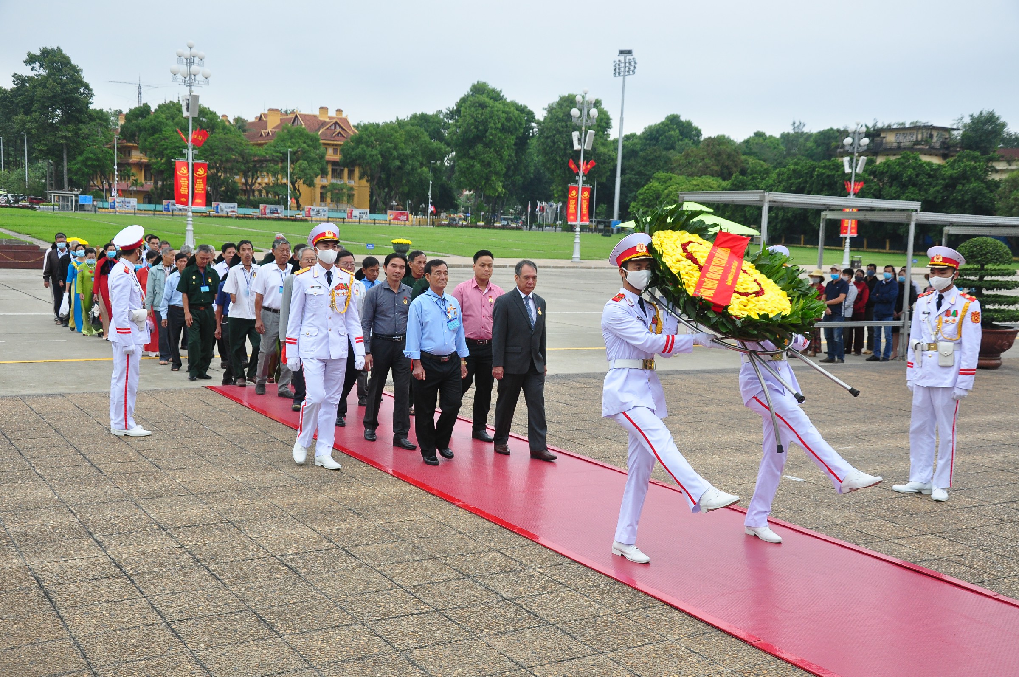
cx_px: 510
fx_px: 1103
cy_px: 338
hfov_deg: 49.6
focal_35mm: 39
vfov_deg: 34.1
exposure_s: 1/160
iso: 400
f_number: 6.3
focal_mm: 26
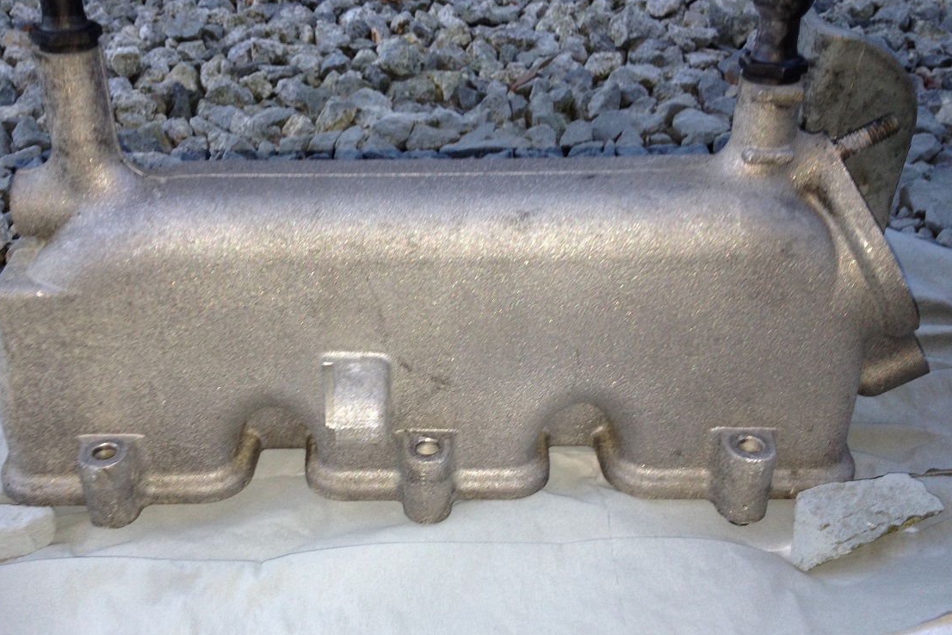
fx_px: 1137
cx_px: 430
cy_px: 346
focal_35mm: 43
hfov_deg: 45.4
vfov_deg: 31.2
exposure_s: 1/37
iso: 50
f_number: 2.4
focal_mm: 4.28
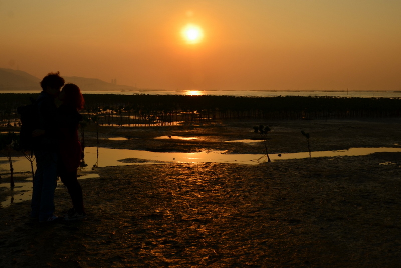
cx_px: 200
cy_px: 134
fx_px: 385
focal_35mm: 34
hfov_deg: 55.1
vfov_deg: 38.4
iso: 100
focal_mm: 23
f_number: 11
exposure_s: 1/500
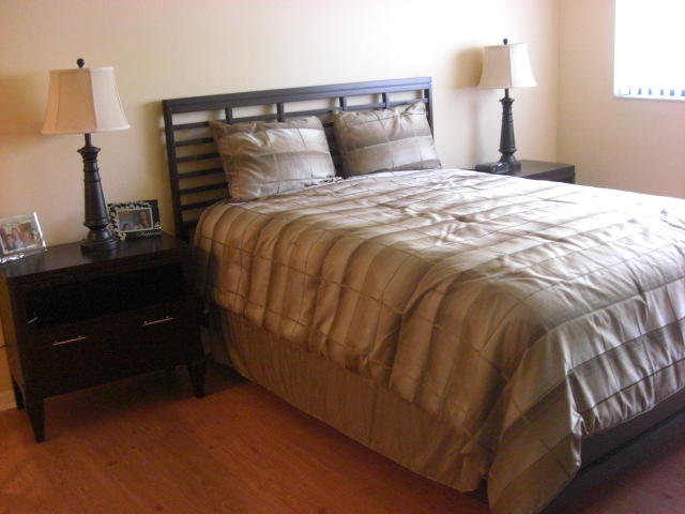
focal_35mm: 38
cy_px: 257
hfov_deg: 49.0
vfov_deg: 37.7
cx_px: 342
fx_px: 752
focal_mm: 7.9
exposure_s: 1/40
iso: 800
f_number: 2.8
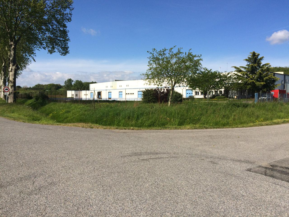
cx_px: 144
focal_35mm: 29
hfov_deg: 61.7
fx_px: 242
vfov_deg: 48.2
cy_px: 108
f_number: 2.2
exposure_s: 1/2933
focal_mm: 4.15
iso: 32
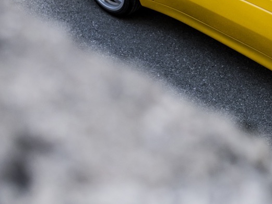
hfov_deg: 16.3
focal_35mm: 118
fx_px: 927
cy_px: 24
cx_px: 283
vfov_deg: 12.5
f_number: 2.8
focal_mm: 50
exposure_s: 1/1600
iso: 800
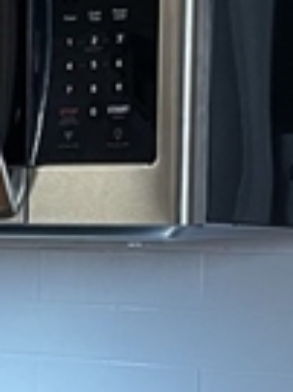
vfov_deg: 13.8
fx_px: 1605
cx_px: -490
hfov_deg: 9.0
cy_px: 322
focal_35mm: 142
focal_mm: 5.1
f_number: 1.6
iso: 250
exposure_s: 1/60
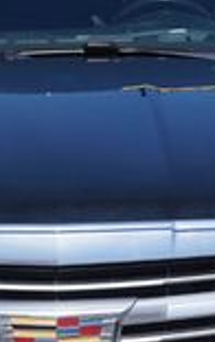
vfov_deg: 16.5
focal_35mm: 125
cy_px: 287
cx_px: 18
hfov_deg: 10.5
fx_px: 1168
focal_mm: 20
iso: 100
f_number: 9
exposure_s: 1/250
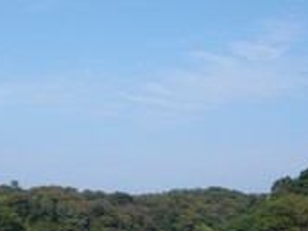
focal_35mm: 71
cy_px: 139
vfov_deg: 20.7
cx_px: 122
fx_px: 632
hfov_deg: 27.3
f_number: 8
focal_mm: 4.6
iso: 100
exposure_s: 1/200
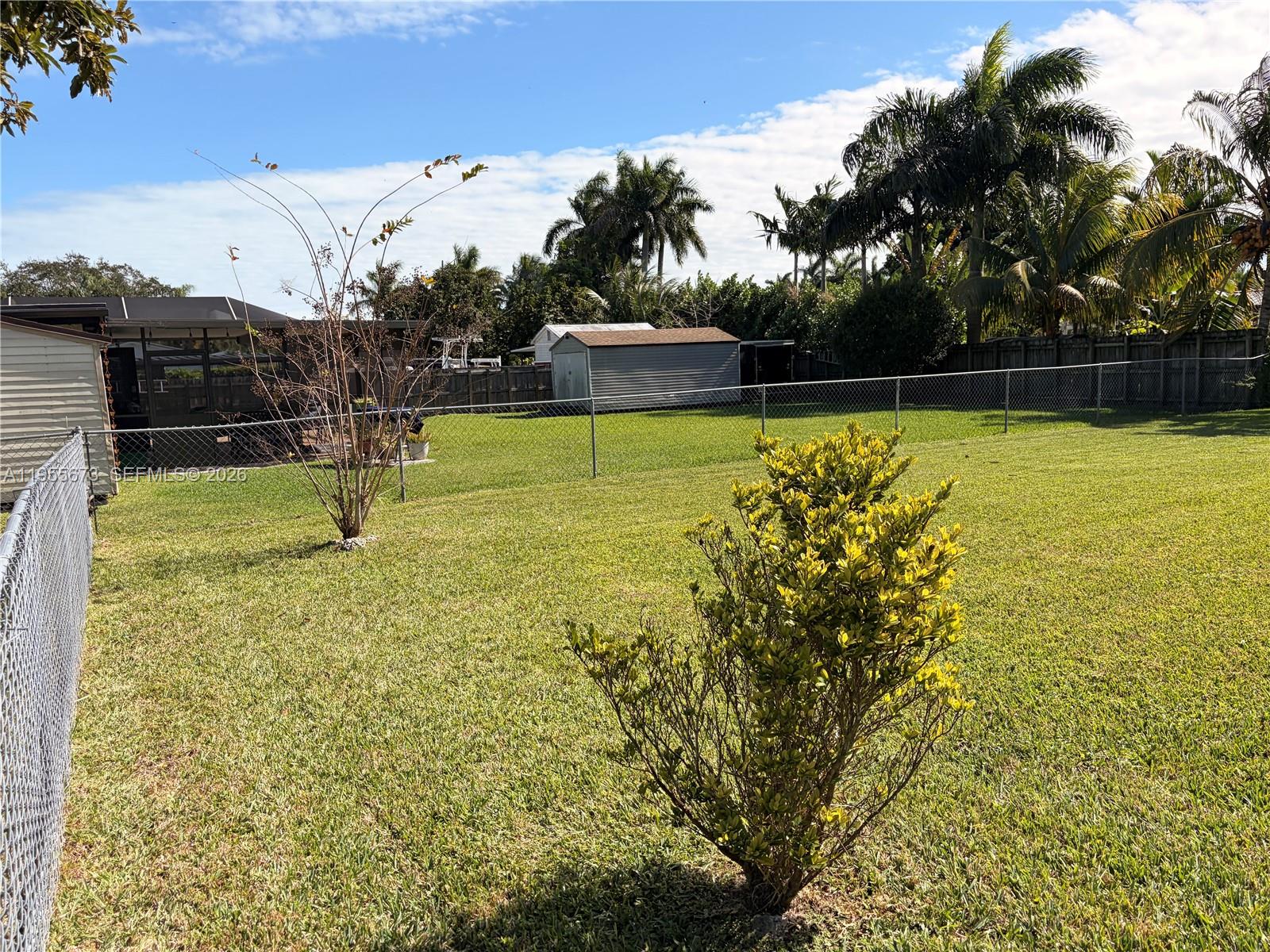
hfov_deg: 67.3
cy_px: 476
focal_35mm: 26
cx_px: 635
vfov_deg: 53.1
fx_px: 954
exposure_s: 1/3279
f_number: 1.6
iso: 50
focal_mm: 5.96
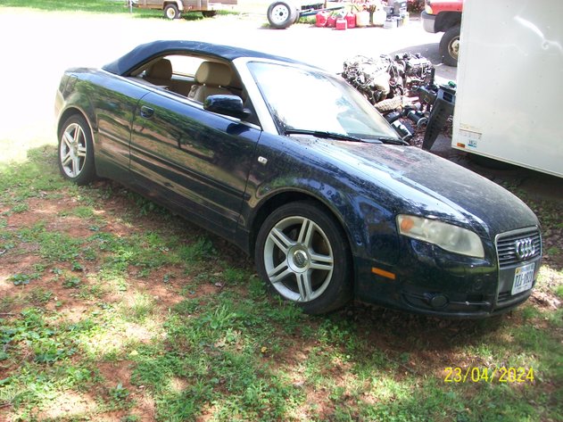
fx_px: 553
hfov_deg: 54.0
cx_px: 282
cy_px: 211
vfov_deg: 41.8
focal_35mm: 34
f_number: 2.8
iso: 80
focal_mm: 5.7
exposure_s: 1/100
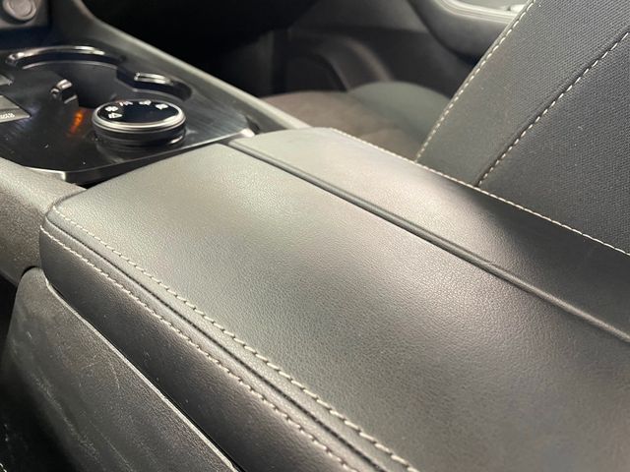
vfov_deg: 53.1
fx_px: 473
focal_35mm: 26
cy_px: 236
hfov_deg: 67.3
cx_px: 315
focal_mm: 4.2
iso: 400
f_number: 1.6
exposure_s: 1/40
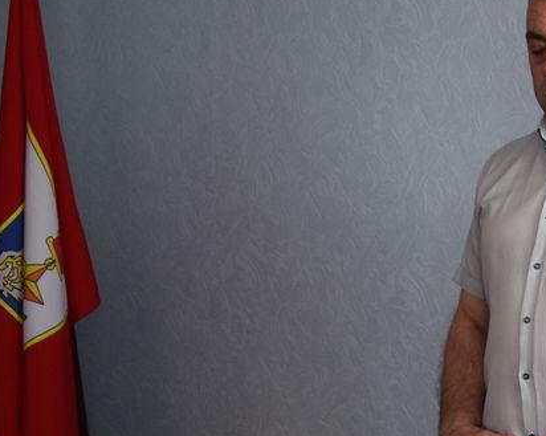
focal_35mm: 105
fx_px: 1696
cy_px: 421
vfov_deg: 14.5
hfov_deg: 16.8
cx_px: 789
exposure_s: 1/60
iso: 640
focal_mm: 24
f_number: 4
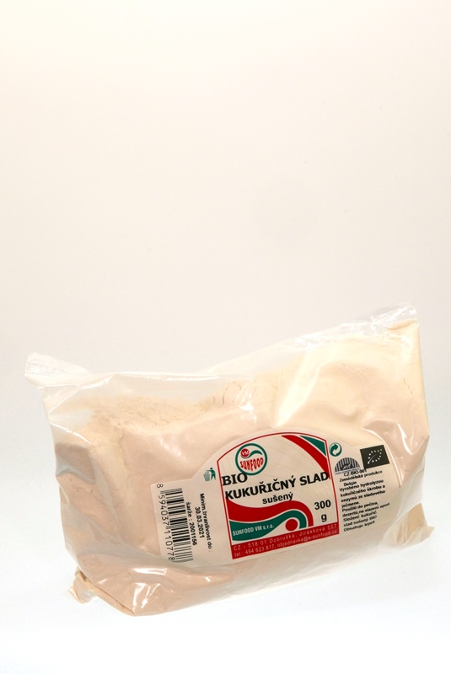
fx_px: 862
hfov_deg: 29.3
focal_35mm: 46
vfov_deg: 42.7
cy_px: 337
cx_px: 226
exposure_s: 1/60
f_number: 16
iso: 800
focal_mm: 20.6
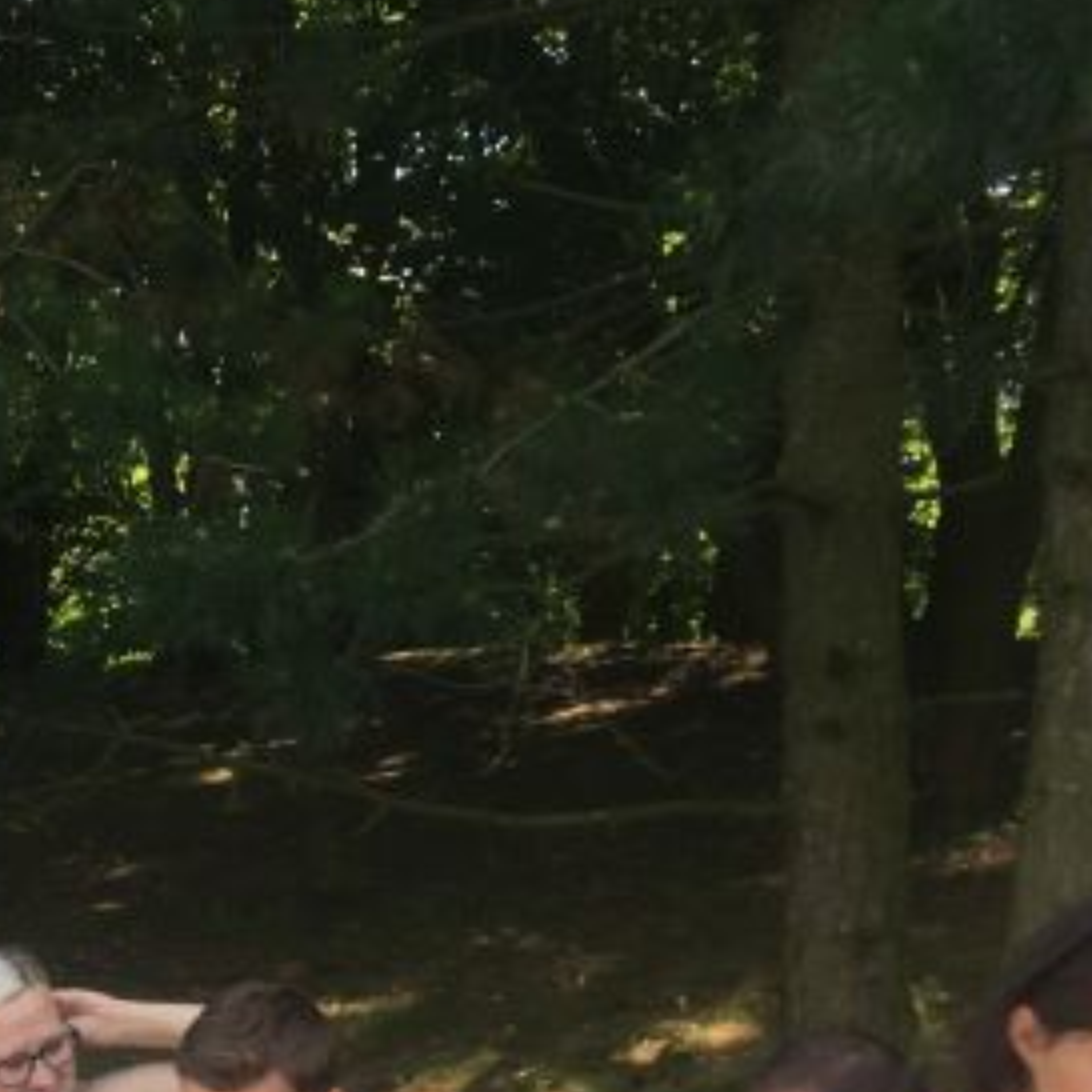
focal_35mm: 94
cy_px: 1180
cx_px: -168
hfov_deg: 17.7
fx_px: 3355
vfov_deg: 17.9
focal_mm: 4.15
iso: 25
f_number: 2.2
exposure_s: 1/309
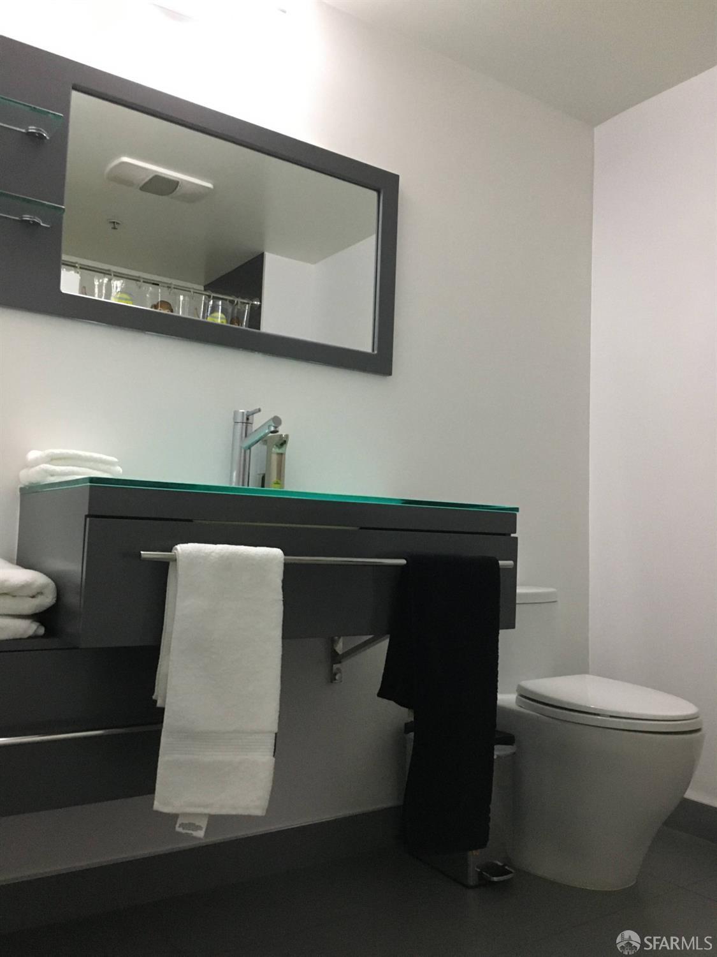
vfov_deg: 61.7
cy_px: 478
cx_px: 358
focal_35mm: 29
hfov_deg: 48.2
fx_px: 801
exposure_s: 1/15
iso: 250
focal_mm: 4.15
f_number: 2.2
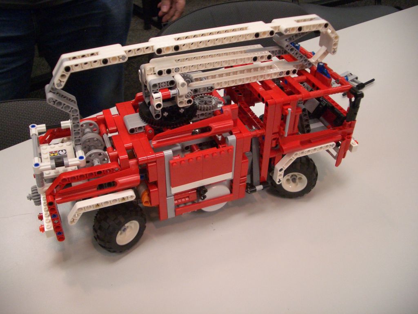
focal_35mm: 35
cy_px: 157
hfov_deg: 52.6
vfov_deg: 40.7
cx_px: 209
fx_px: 423
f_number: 2.6
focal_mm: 5.8
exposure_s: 1/80
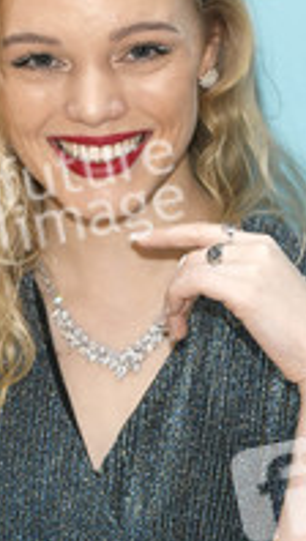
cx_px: 123
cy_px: 342
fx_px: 3519
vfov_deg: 8.8
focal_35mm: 245
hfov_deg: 5.0
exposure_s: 1/400
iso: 800
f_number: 3.5
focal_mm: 116
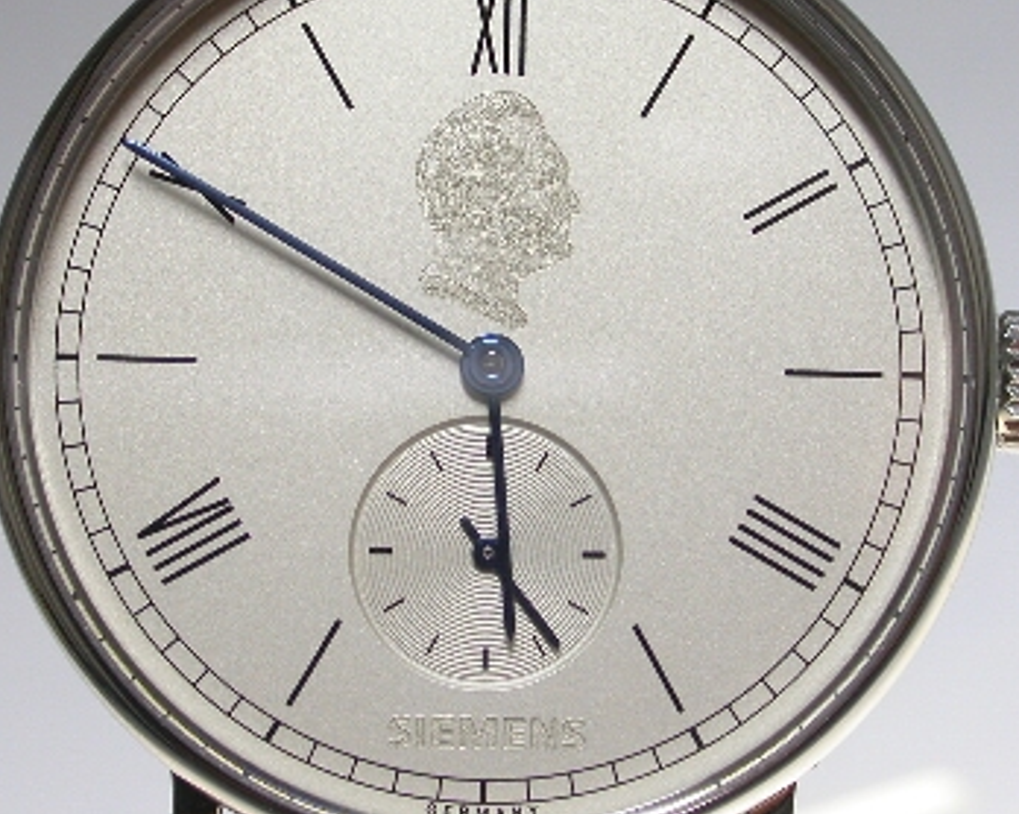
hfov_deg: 13.3
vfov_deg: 10.6
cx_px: 495
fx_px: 4371
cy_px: 375
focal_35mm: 145
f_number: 4
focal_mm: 20.9
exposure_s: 1/73.5
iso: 100
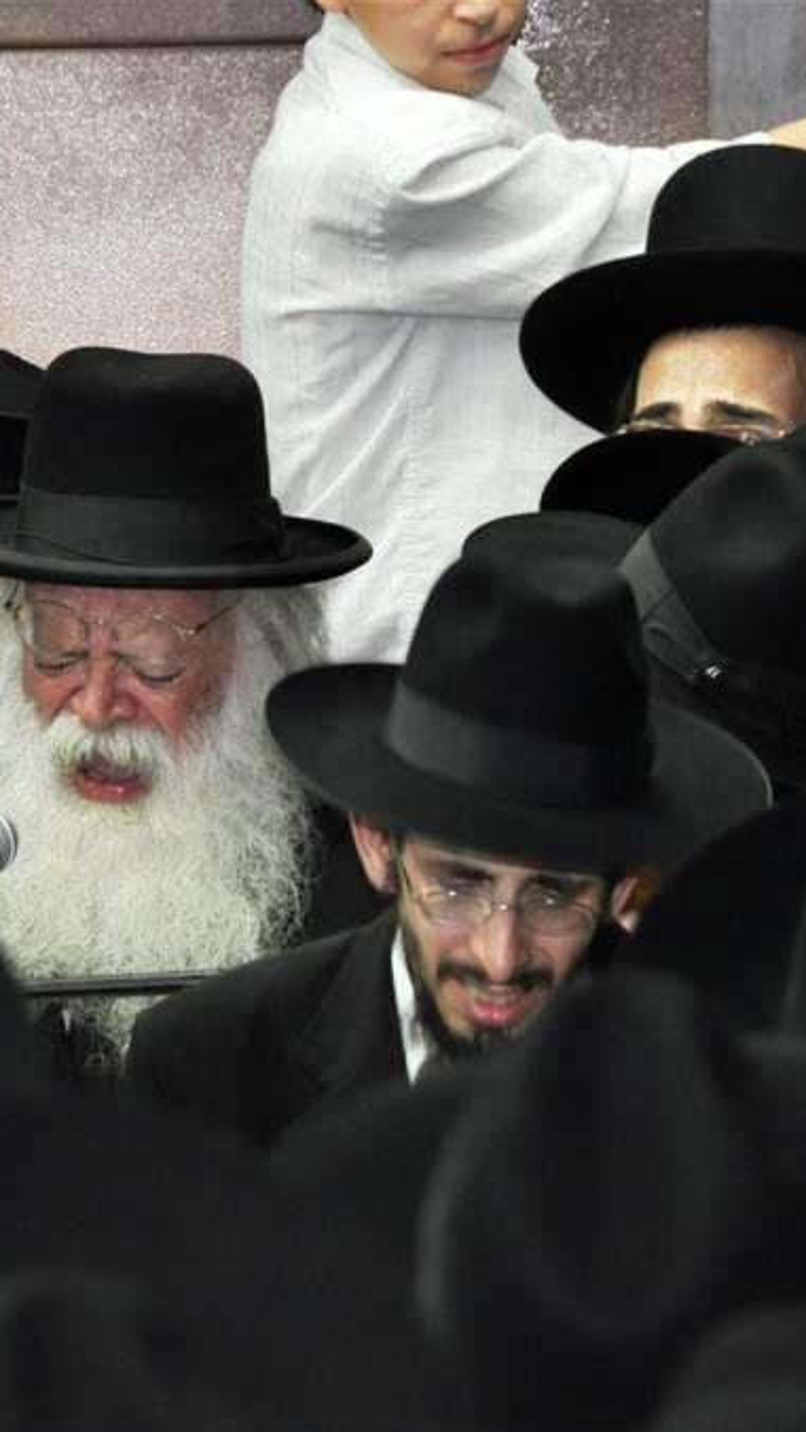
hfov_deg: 2.6
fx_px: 18041
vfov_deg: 4.5
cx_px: 152
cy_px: 717
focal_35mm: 475
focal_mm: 200
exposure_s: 1/60
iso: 800
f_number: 5.6
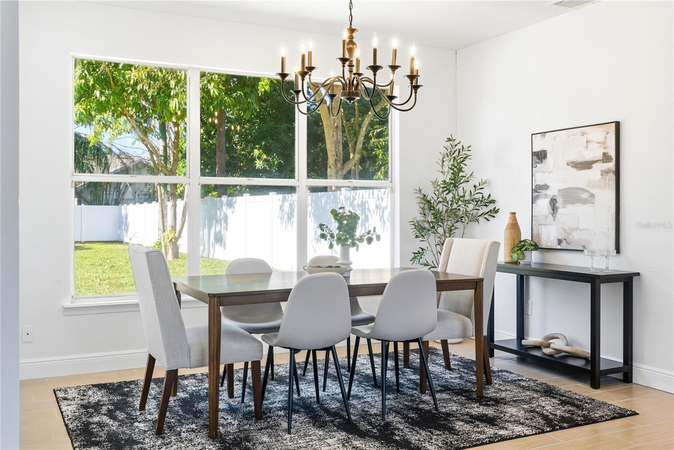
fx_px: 656
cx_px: 337
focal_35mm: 35
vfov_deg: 37.9
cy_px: 225
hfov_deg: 54.4
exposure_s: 1/500
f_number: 9
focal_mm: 35
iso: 250
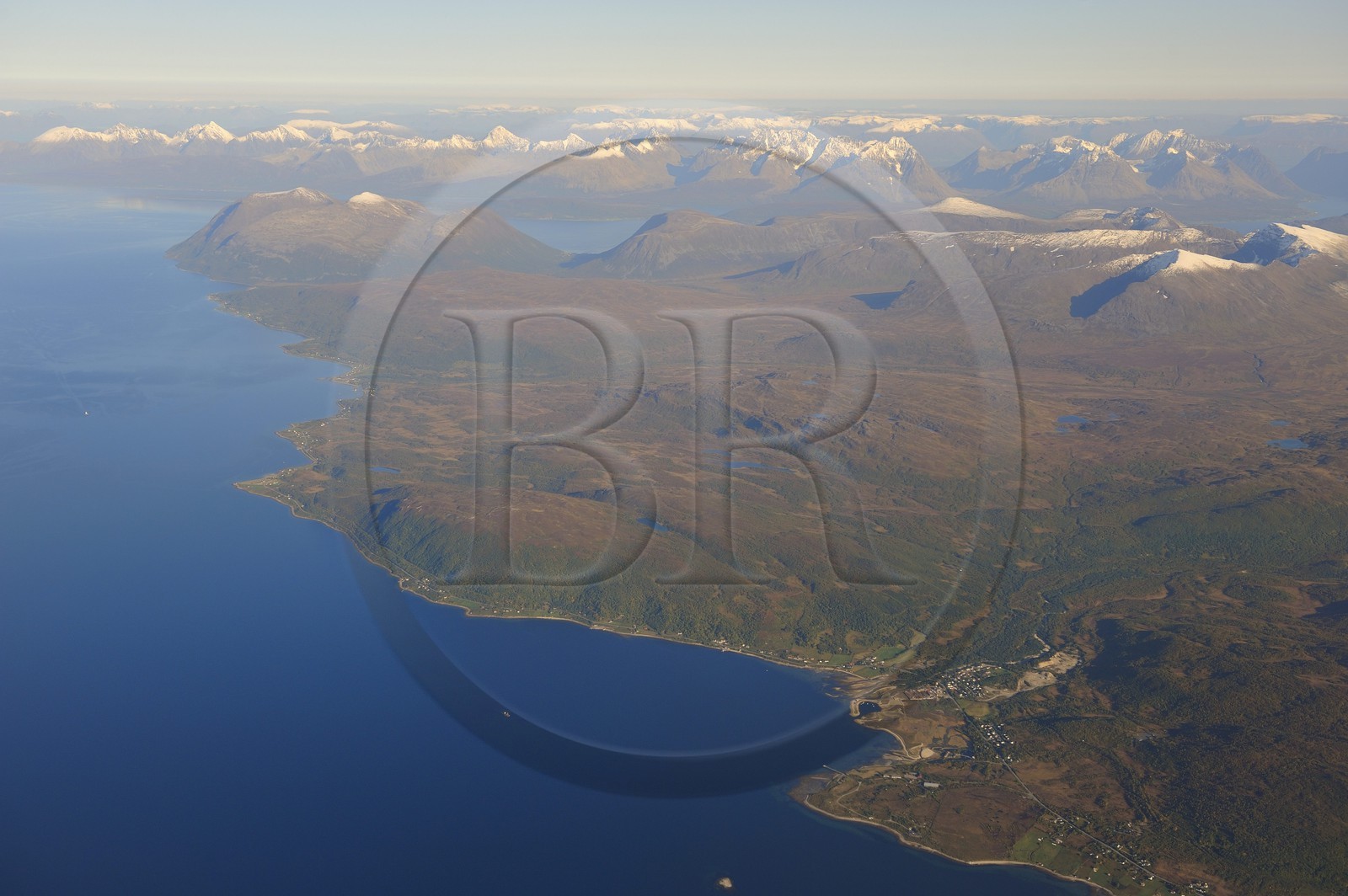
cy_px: 448
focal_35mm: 44
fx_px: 1646
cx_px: 674
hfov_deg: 44.5
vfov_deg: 30.5
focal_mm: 44
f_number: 5.6
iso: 200
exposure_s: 1/500
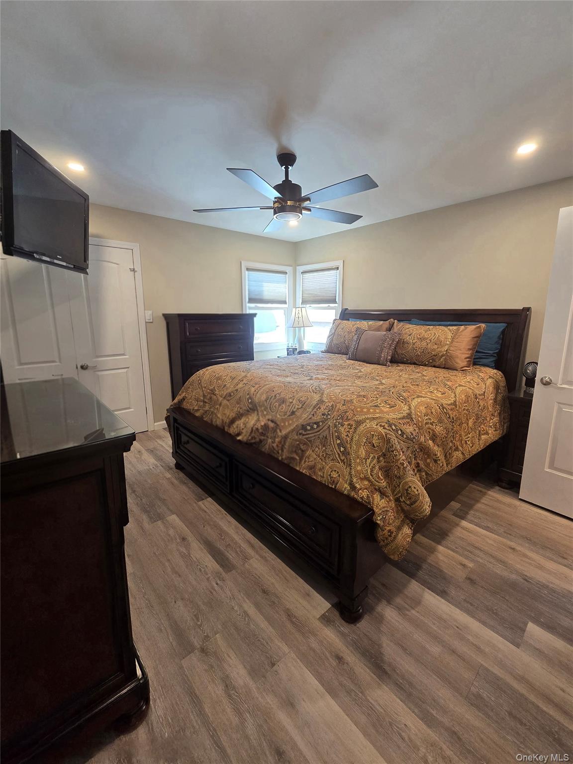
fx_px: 287
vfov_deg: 106.2
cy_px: 382
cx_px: 286
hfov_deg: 89.9
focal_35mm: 13
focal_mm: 2.2
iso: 200
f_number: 2.2
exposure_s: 1/60.2
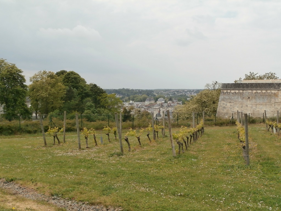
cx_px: 140
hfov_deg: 40.4
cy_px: 106
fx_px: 382
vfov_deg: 30.9
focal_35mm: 47
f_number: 4.2
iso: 100
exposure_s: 1/800
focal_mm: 8.29
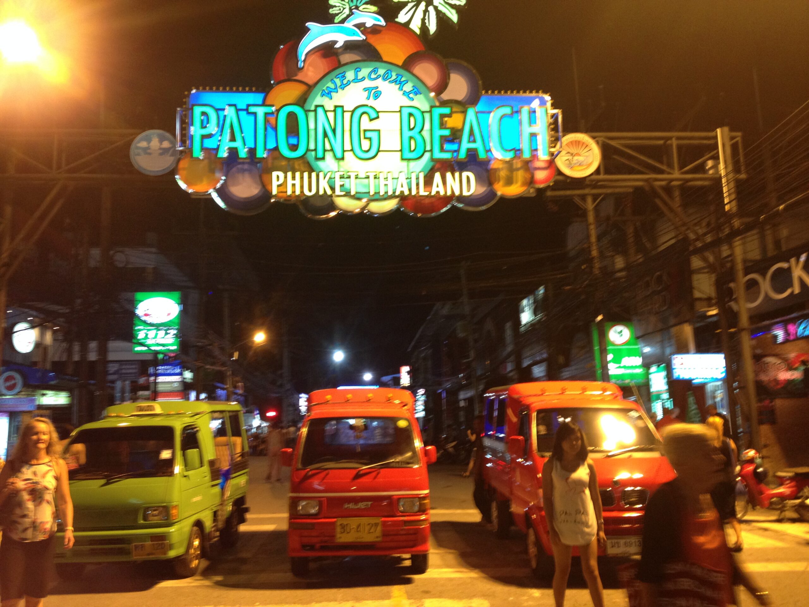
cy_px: 304
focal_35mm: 35
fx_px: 818
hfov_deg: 52.6
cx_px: 404
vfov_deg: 40.7
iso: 125
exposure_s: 1/20
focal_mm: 4.28
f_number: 2.4
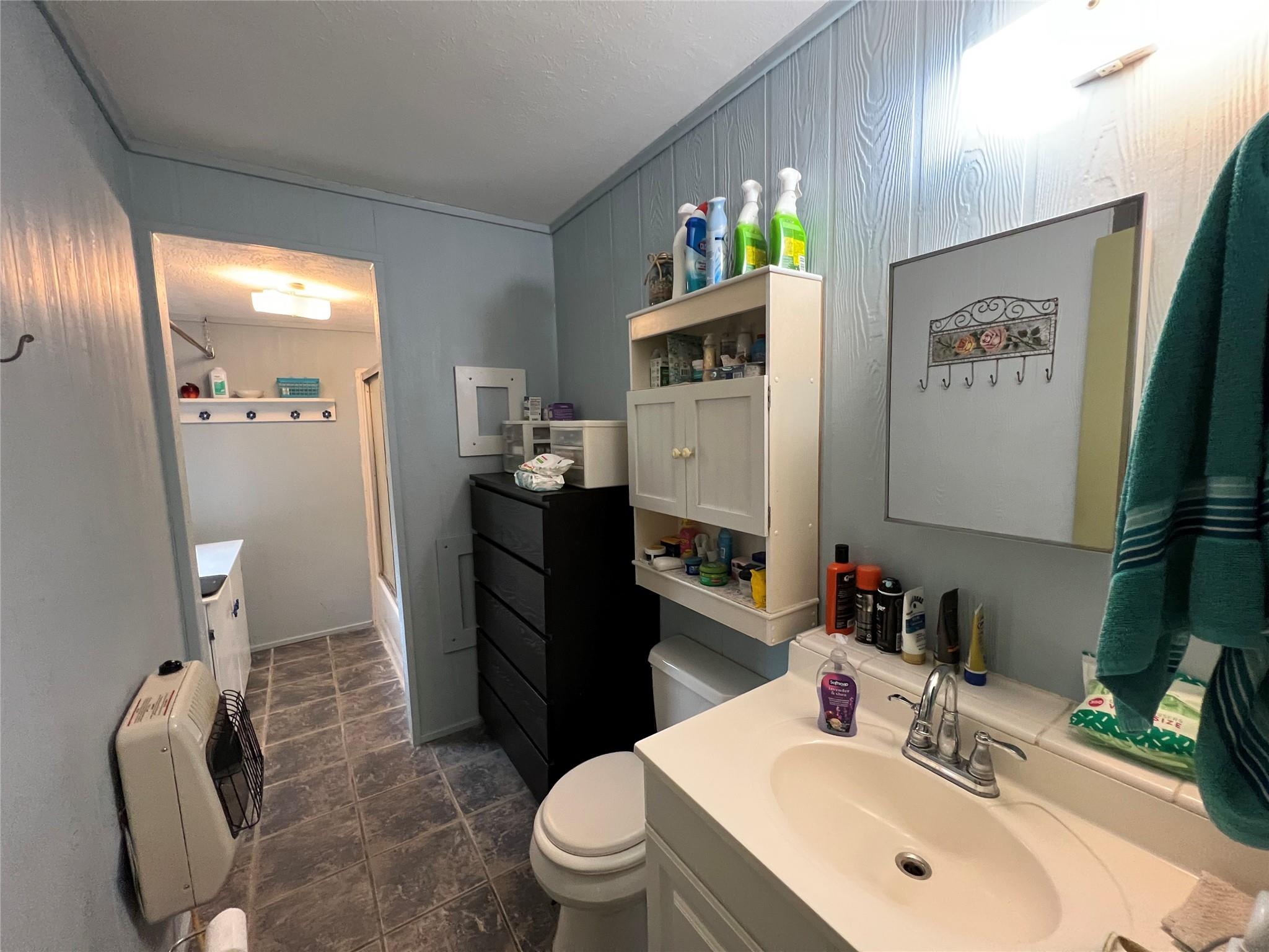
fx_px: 477
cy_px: 476
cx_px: 634
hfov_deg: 106.2
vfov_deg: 89.9
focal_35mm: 13
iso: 400
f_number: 1.8
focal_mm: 1.57
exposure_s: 1/60
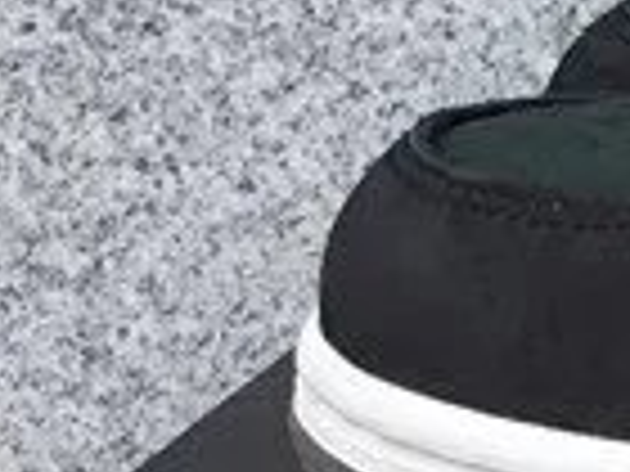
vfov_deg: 7.5
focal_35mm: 199
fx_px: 3622
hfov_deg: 8.9
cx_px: 1544
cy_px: 339
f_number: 2.4
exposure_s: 1/294
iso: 25
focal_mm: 3.3
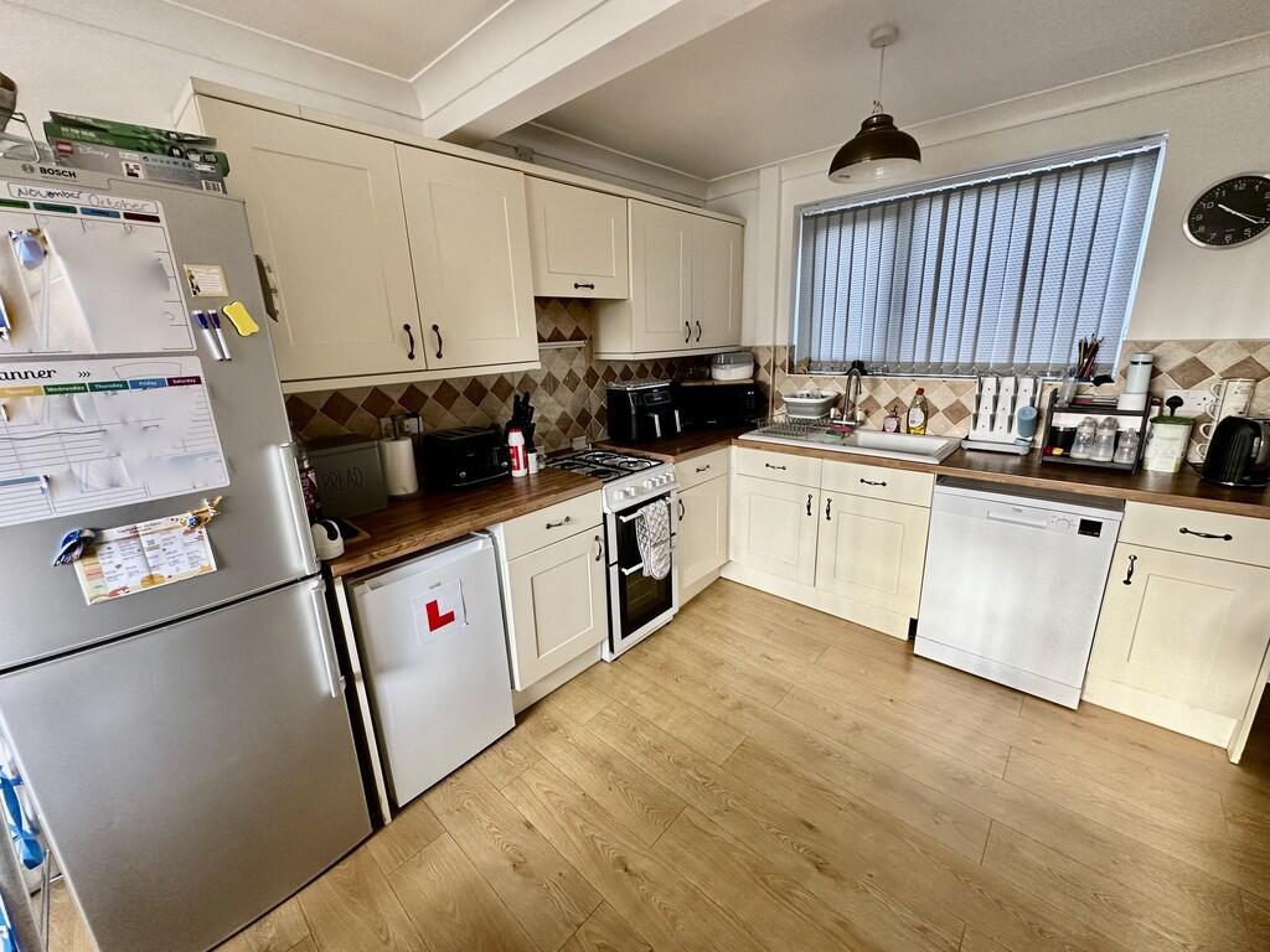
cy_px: 476
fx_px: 514
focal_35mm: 14
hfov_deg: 102.1
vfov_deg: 85.7
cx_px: 635
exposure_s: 1/99
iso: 160
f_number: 2.2
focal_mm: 2.22
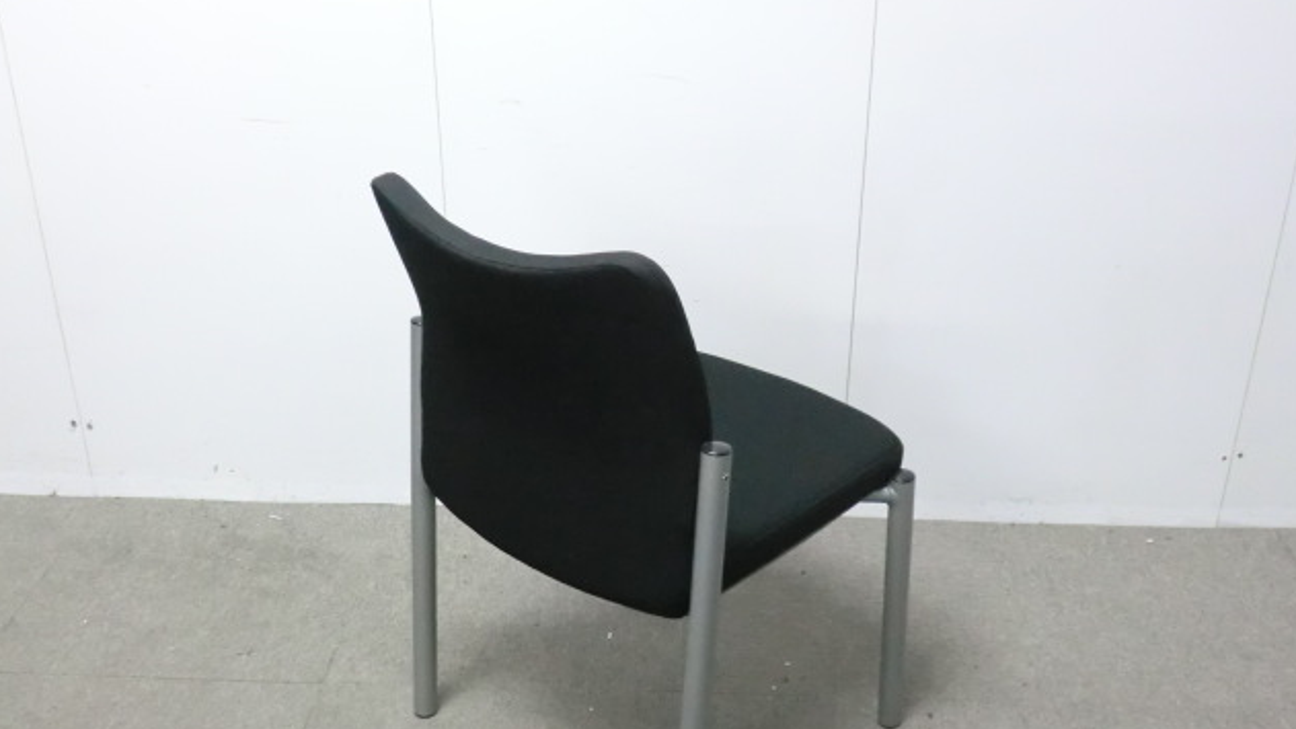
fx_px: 1443
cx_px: 651
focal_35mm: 42
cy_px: 429
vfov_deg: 28.3
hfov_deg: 48.4
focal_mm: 6.9
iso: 800
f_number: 3.9
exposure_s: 1/30
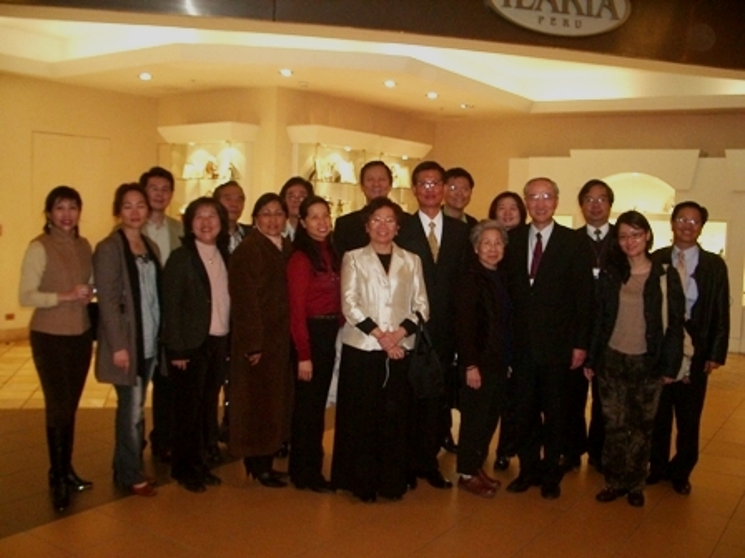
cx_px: 372
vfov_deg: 40.7
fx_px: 753
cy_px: 279
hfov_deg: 52.6
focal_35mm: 35
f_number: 2.6
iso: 200
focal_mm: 5.8
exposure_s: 1/60
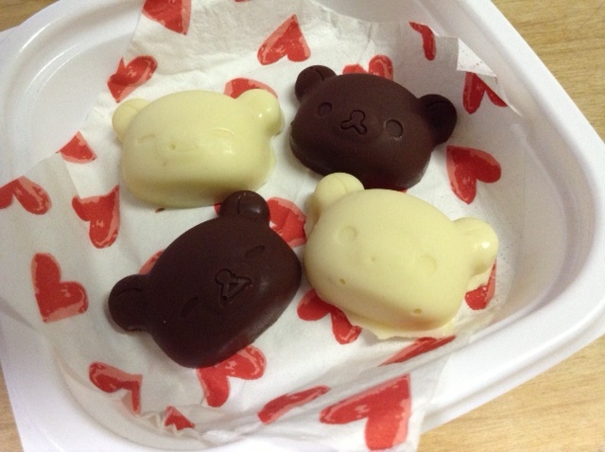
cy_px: 226
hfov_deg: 55.4
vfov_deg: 42.8
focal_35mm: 33
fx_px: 576
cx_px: 302
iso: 200
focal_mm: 3.3
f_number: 2.4
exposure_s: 1/24
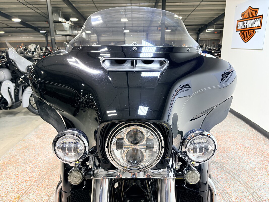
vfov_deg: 53.1
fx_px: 202
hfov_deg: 67.3
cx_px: 134
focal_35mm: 26
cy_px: 101
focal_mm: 5.96
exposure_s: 1/120
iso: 160
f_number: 1.6
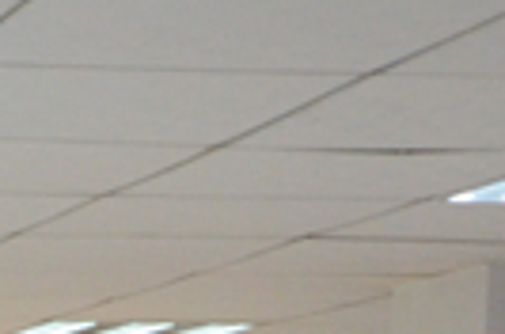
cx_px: -725
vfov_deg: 6.7
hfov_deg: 9.6
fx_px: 2645
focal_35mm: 189
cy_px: 943
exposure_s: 1/60
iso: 2500
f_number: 4
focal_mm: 21
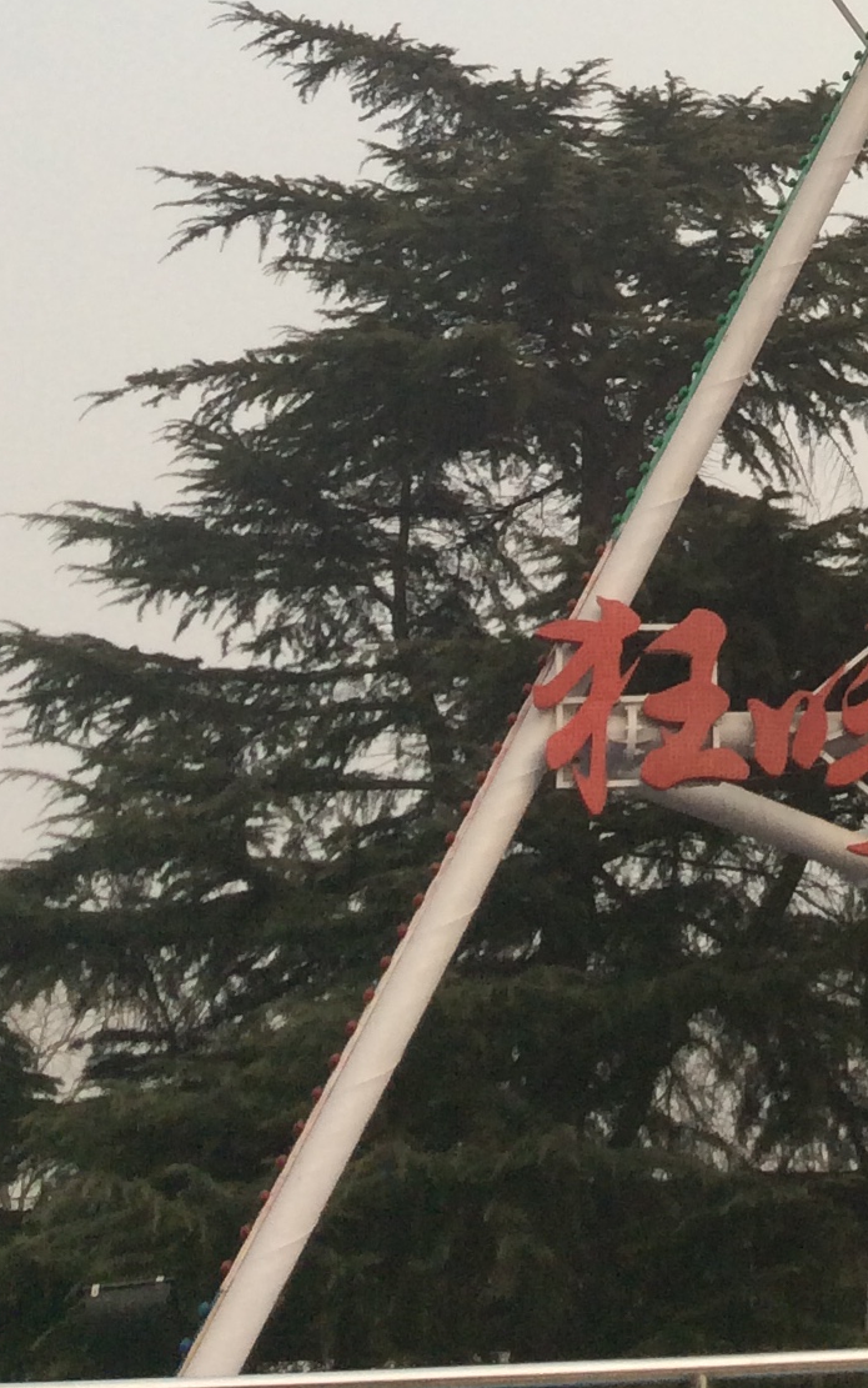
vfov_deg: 24.5
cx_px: 1173
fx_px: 2988
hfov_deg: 15.6
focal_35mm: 79
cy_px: -109
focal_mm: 3.3
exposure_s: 1/1192
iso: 32
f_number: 2.4
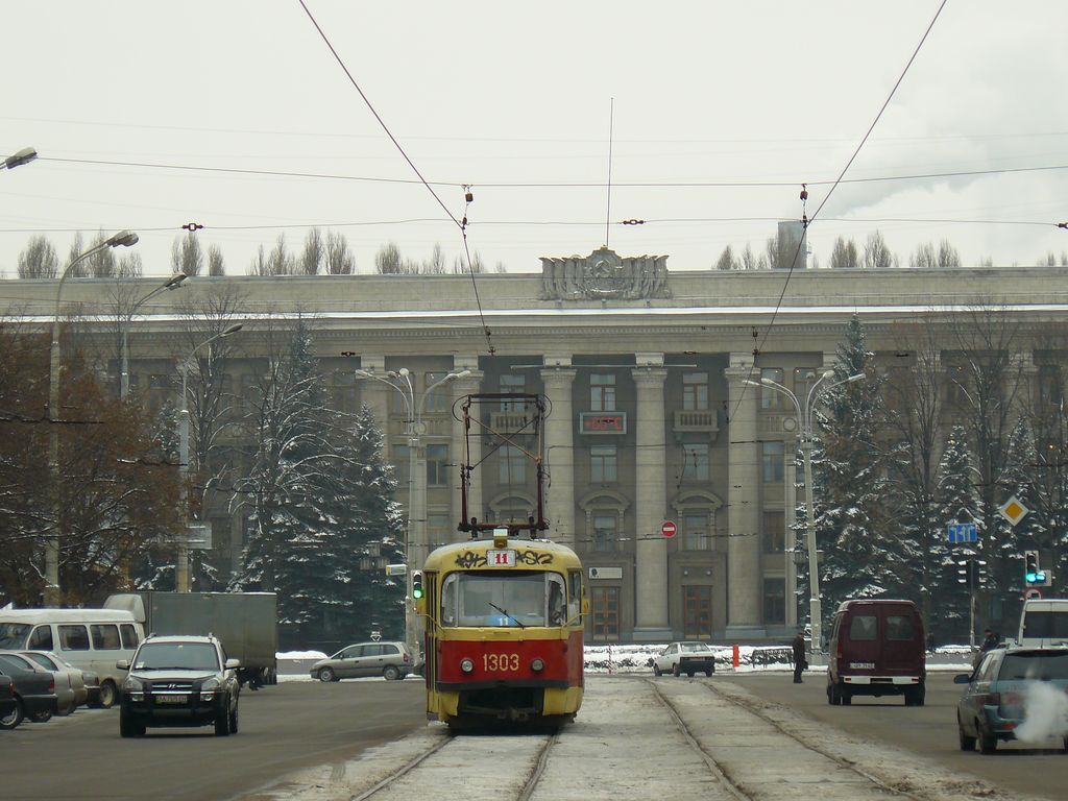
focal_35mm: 216
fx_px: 6664
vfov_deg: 6.9
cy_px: 400
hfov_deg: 9.2
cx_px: 534
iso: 100
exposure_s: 1/125
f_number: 3.3
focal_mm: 35.9
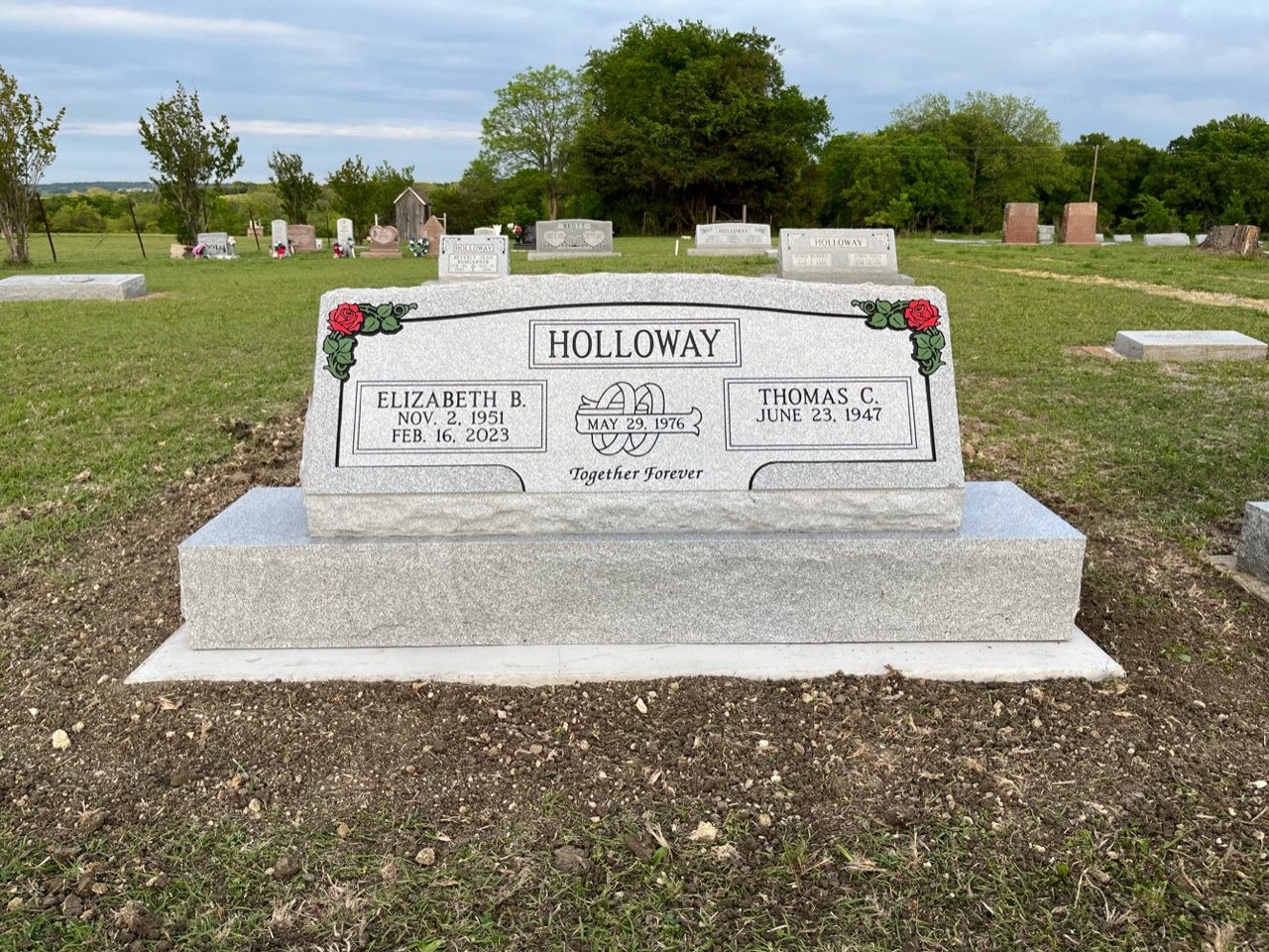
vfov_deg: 53.1
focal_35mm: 26
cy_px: 476
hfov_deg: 67.3
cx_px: 634
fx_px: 953
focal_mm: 5.1
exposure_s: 1/409
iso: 50
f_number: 1.6
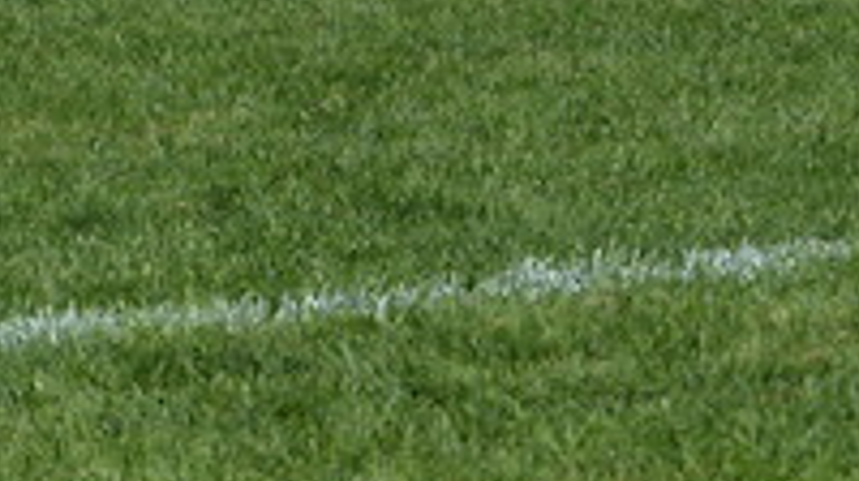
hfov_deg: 4.6
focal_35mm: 465
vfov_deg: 2.6
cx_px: 921
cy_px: -314
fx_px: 10580
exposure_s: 1/1600
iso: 100
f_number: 4
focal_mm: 28.7
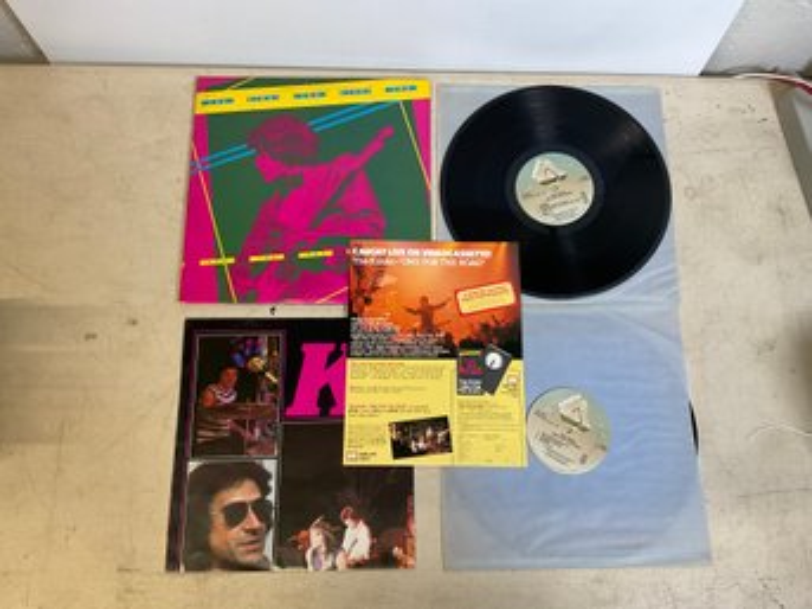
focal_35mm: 29
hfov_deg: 61.7
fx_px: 680
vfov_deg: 48.2
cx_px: 406
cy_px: 304
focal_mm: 3
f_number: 1.8
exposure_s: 1/106
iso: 64
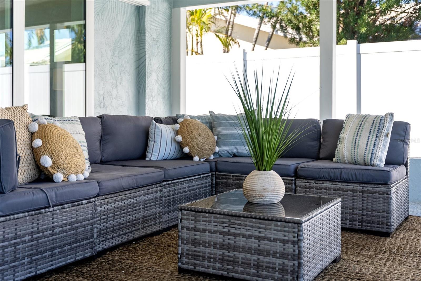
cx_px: 210
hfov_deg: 47.3
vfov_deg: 32.6
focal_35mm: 41
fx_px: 481
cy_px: 140
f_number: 3.2
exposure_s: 1/1000
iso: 320
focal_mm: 41.1
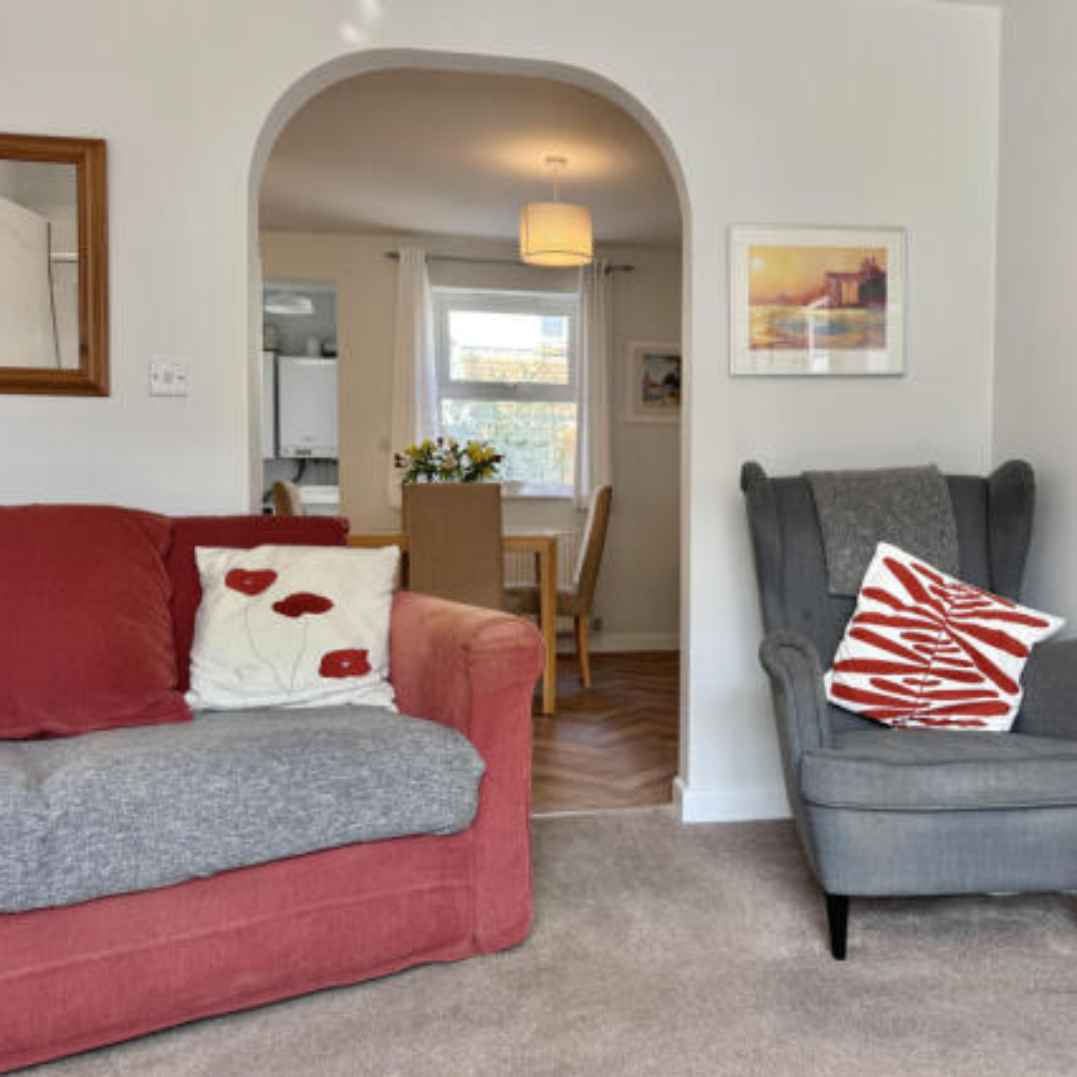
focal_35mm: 29
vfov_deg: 55.6
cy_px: 532
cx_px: 684
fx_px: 1021
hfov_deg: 54.9
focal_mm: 6.76
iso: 64
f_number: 1.78
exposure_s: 1/127
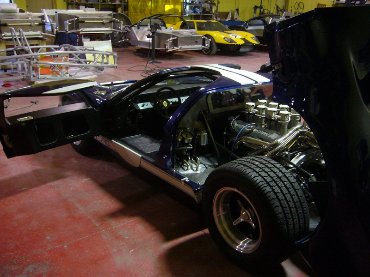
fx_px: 374
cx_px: 185
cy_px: 138
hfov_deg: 52.6
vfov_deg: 40.7
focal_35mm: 35
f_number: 2.8
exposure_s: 1/8
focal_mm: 5.8
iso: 200
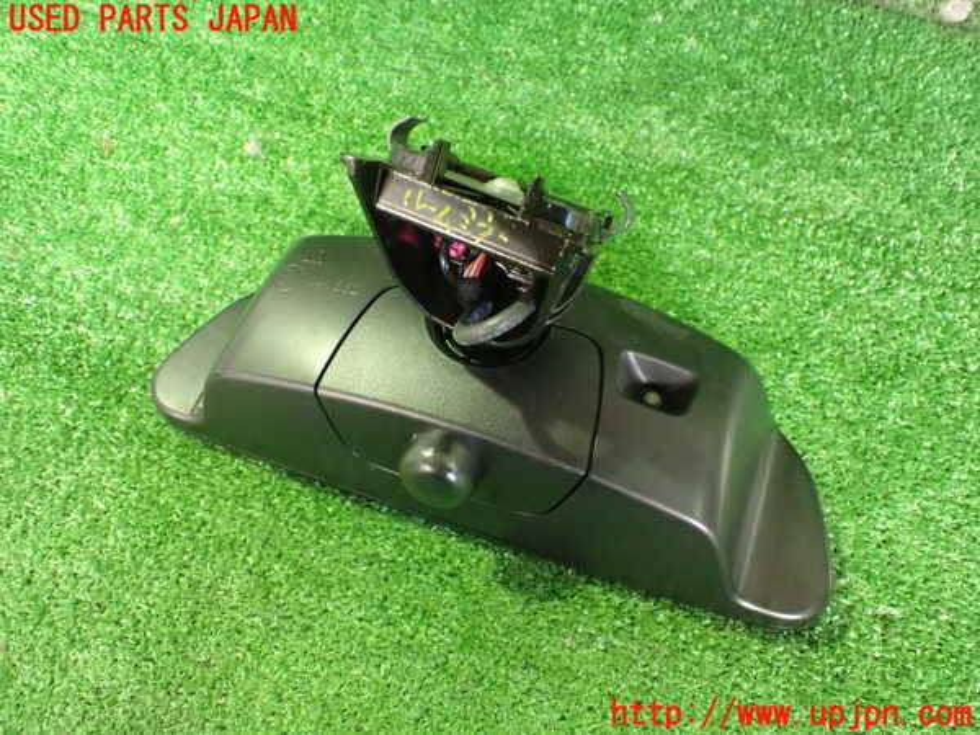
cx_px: 490
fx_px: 849
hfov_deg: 60.0
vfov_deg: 46.8
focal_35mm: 30
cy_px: 368
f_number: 2.3
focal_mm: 5.4
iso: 1600
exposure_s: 1/30
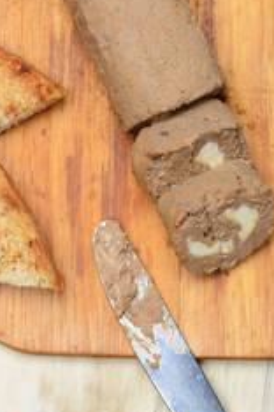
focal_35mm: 92
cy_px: 356
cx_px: 58
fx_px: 1050
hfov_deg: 14.8
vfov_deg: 21.7
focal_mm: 32
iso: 100
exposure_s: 1/160
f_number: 8
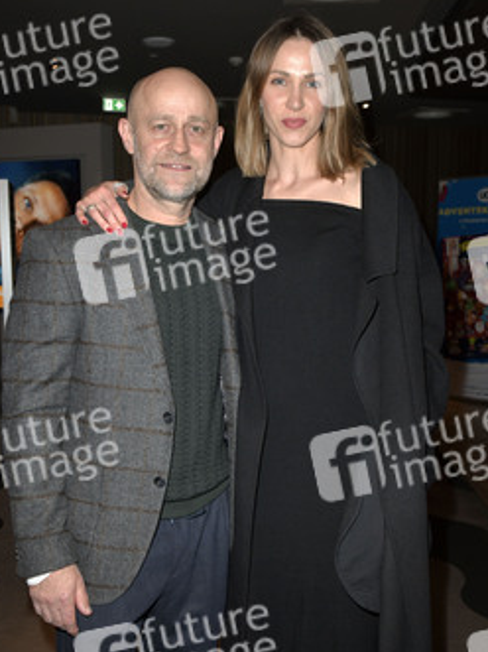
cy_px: 357
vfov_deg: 51.3
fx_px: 677
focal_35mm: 36
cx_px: 232
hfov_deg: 39.6
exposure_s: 1/250
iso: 1250
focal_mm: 31
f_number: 6.3
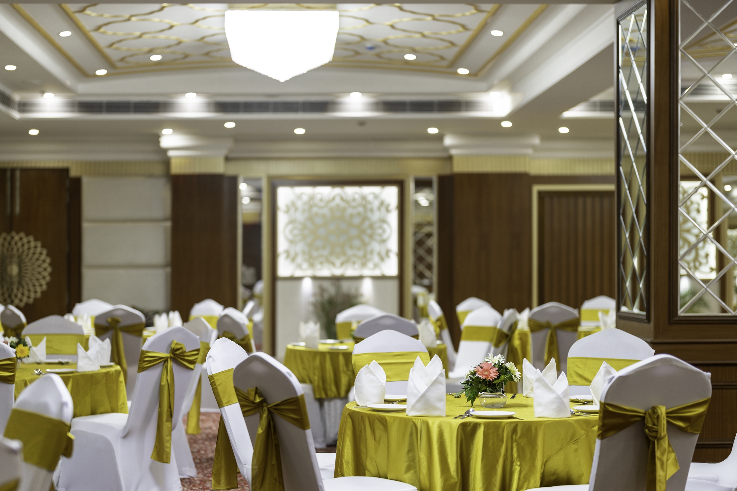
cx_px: 328
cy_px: 297
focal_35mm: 66
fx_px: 1351
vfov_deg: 20.6
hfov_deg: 30.5
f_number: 1.2
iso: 100
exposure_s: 1/100
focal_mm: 50
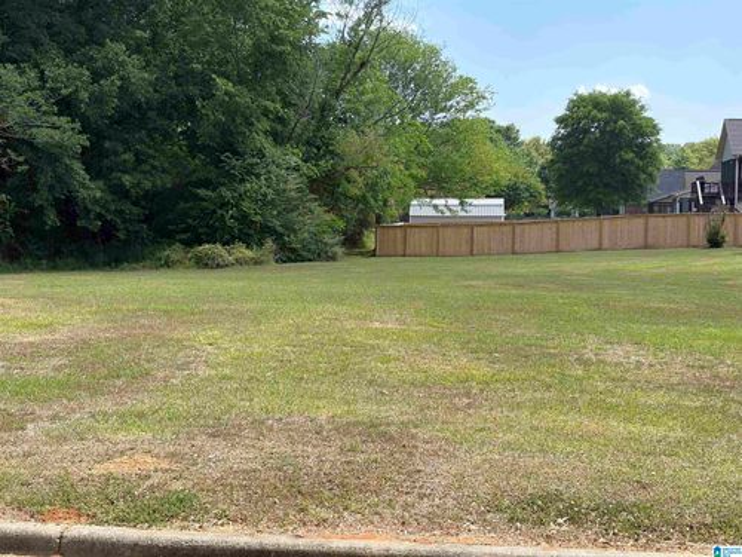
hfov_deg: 36.8
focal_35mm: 52
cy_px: 278
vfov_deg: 28.0
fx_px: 1115
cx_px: 371
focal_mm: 5.96
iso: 40
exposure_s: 1/1422
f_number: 1.6
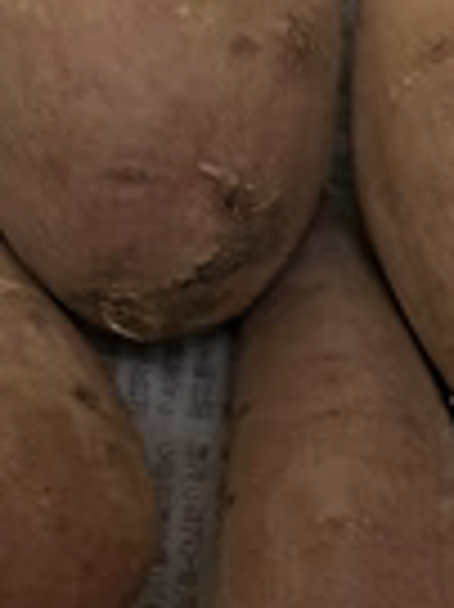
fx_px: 1349
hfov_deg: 18.2
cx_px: 530
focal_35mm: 77
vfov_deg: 24.9
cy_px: 504
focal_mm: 5.7
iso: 500
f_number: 1.5
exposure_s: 1/25
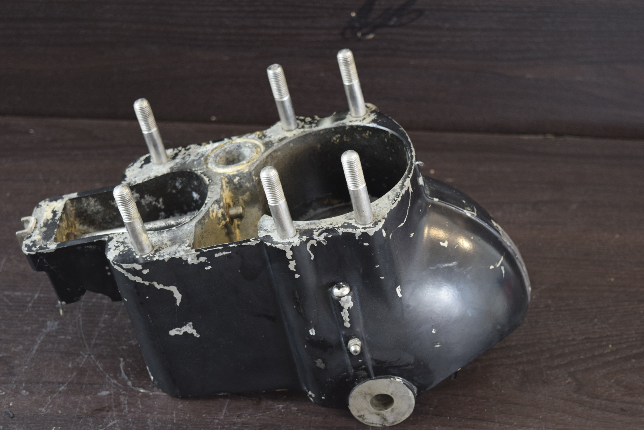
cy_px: 215
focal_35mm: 72
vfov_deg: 18.9
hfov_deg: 28.1
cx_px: 322
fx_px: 1288
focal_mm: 48
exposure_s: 1/60
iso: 640
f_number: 5.3
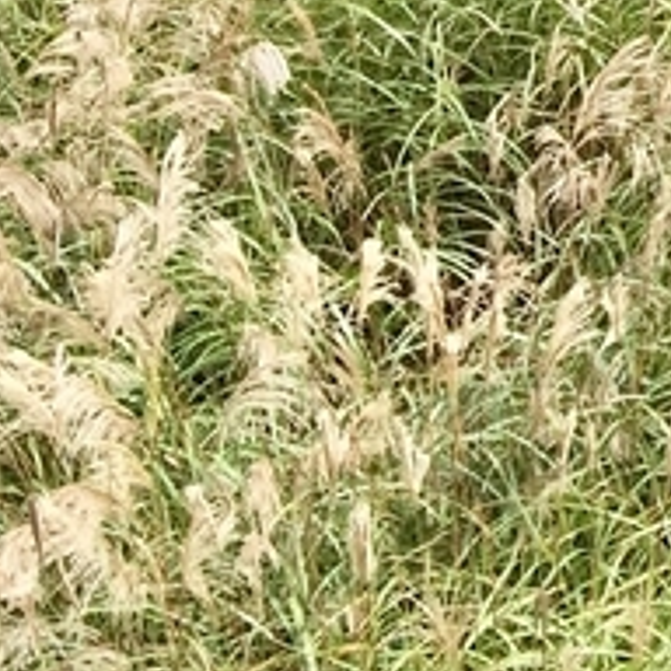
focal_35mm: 160
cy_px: -702
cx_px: 2020
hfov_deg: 8.9
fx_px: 3509
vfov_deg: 10.1
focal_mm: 4.15
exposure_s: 1/425
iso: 25
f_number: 2.2
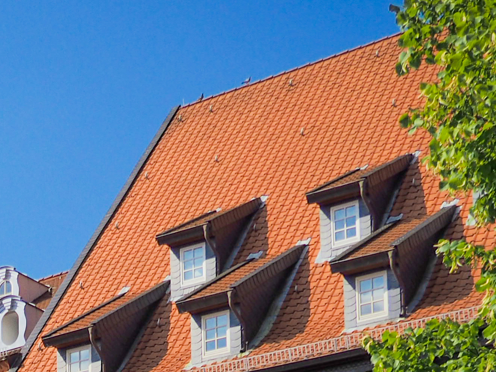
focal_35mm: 110
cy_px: 700
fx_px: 1576
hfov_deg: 17.2
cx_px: -63
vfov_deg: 12.2
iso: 200
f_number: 3.5
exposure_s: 1/2500
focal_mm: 14
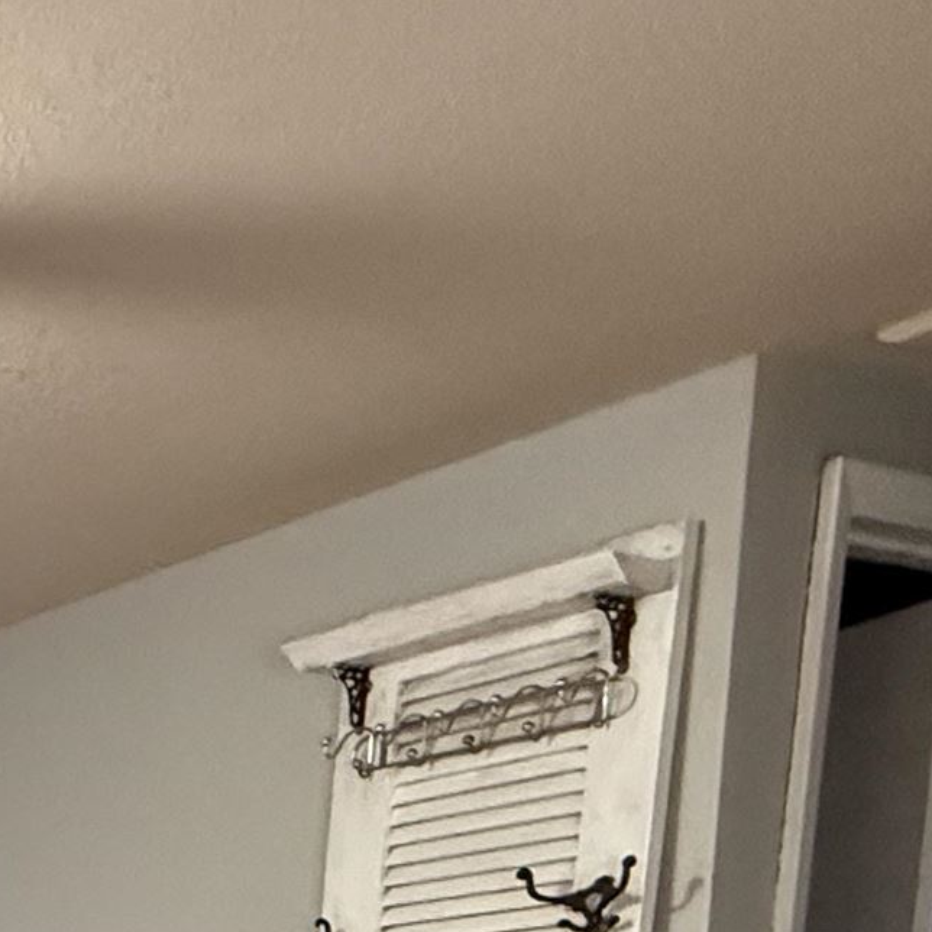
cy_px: 1433
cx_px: -687
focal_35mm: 59
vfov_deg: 23.0
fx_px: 1797
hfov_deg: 21.1
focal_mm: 2.22
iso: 640
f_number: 2.2
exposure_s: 1/60
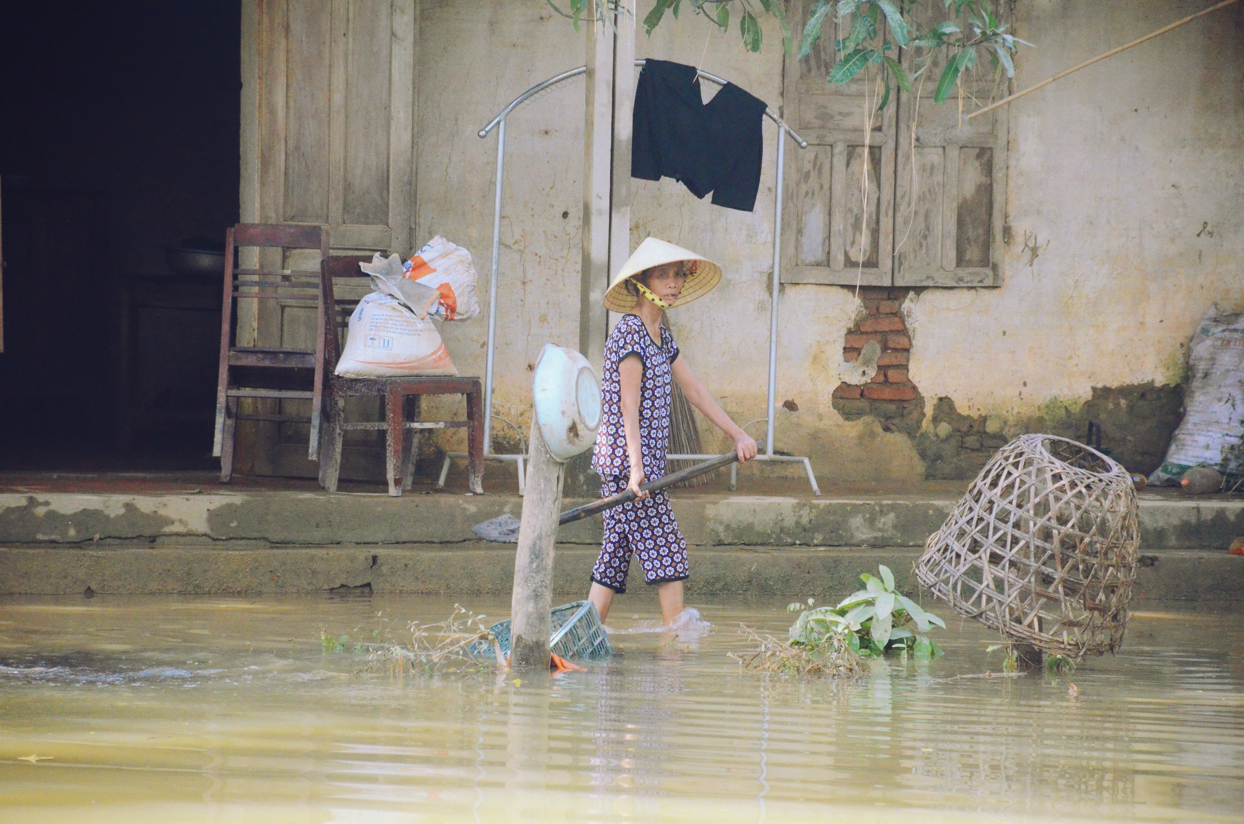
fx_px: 7242
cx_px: 622
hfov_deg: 9.8
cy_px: 412
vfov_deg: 6.5
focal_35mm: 210
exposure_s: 1/2000
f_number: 5.6
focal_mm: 140
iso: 3200
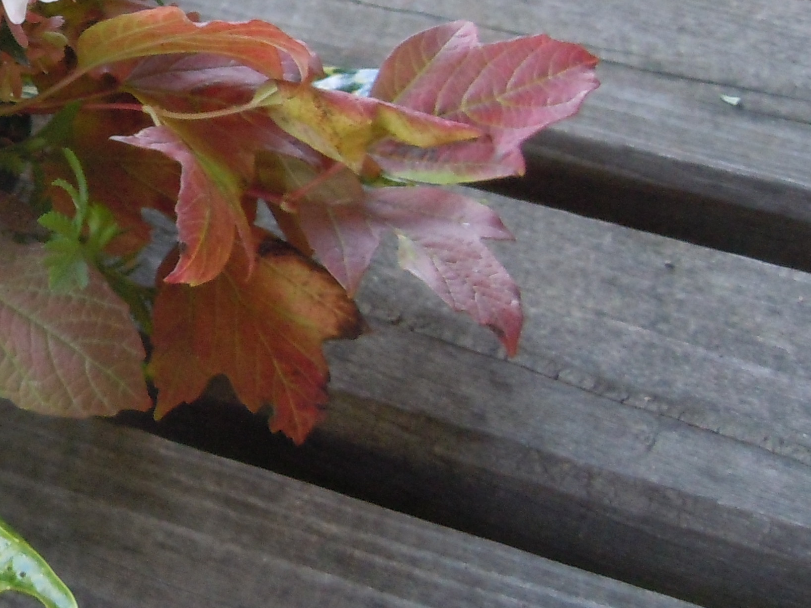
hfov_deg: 20.1
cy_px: 30
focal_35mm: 90
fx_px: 2109
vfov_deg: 16.2
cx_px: -223
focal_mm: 6.2
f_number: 3.6
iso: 320
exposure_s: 1/60
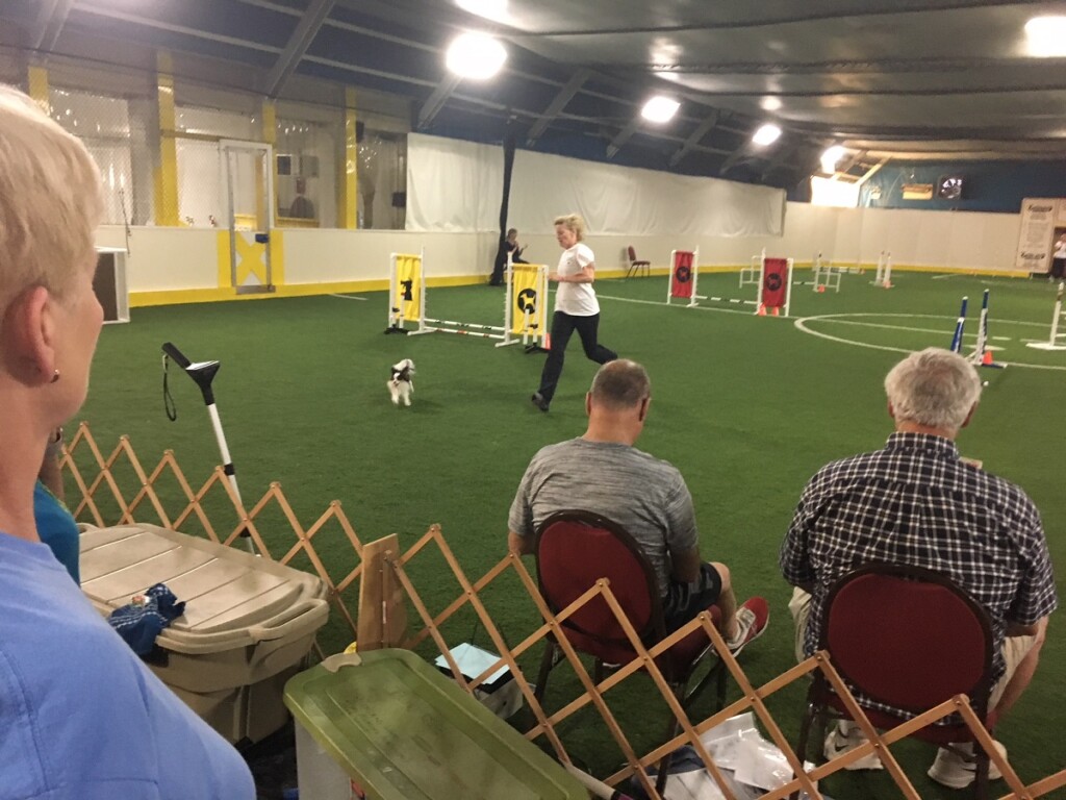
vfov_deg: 48.2
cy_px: 400
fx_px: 893
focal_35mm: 29
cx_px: 533
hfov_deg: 61.7
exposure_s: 1/30
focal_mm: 4.15
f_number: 2.2
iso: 200
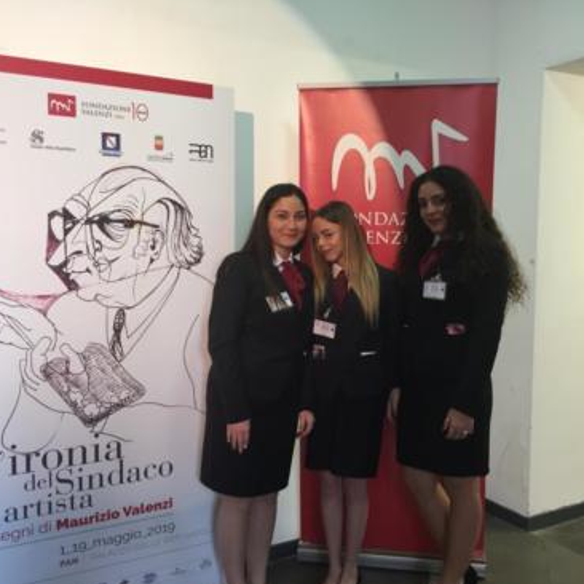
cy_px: 294
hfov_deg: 47.1
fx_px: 668
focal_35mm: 35
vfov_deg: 47.2
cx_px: 332
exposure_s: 1/33
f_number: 2.2
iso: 125
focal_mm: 4.15
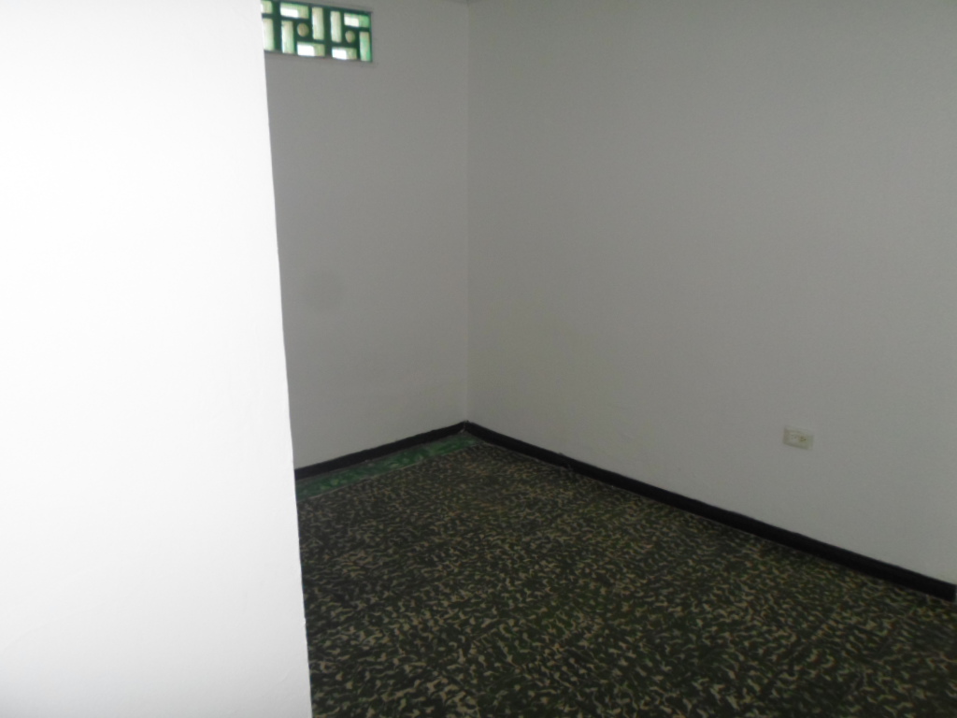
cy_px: 359
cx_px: 478
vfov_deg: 54.9
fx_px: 691
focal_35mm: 25
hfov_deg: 69.4
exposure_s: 1/30
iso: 100
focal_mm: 4.5
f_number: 2.5
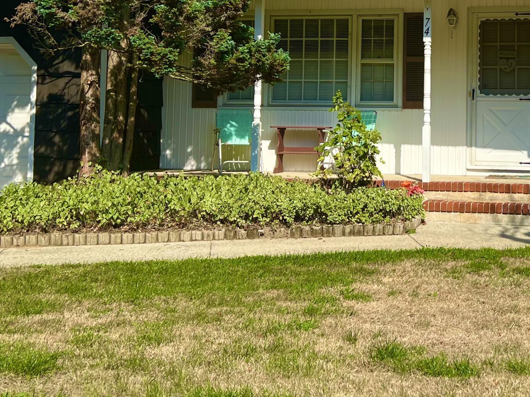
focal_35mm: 57
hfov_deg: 32.8
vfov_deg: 25.1
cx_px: 428
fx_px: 873
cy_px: 60
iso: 50
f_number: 1.5
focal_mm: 5.7
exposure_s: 1/5076
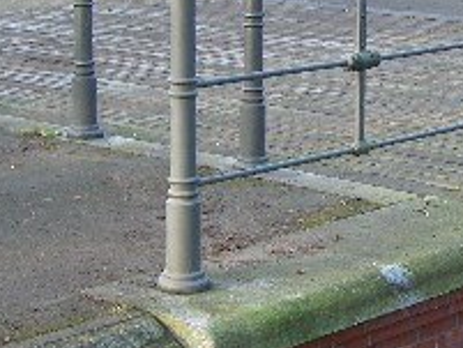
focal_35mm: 116
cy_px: 177
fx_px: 1552
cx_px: 458
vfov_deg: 12.8
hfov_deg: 16.6
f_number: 2.8
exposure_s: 1/80
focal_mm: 7.9
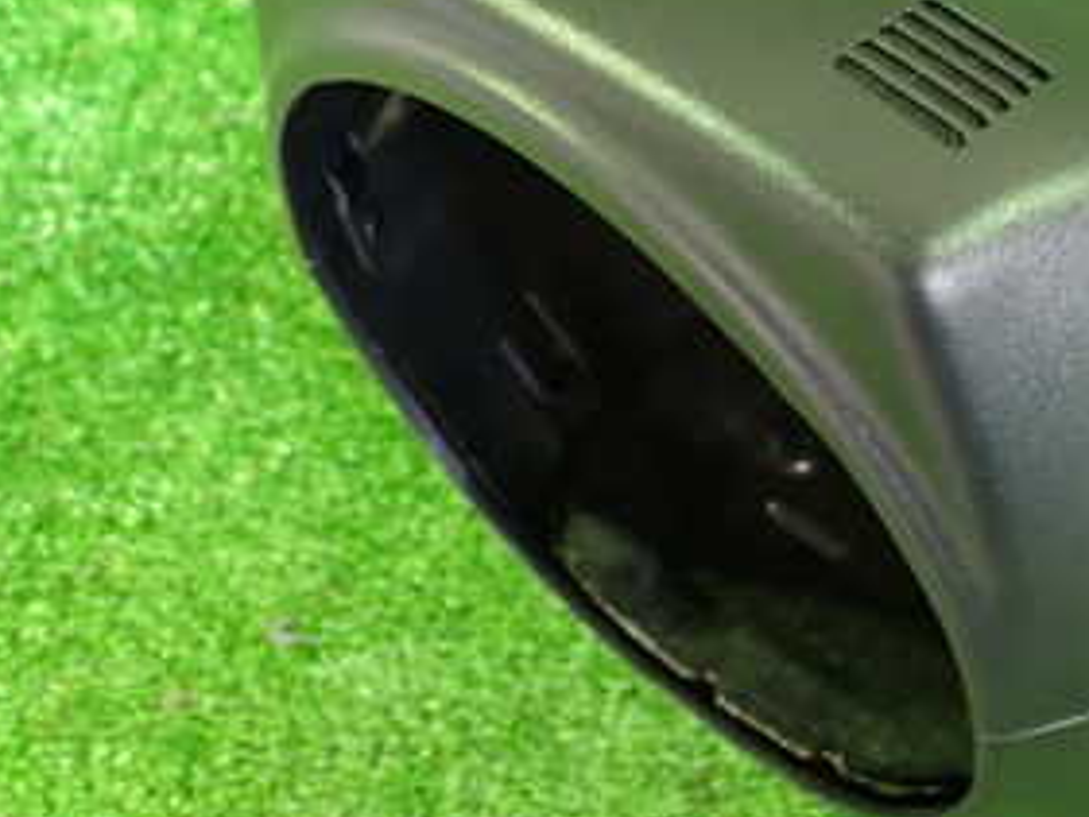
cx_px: 988
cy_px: 166
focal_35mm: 64
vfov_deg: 22.6
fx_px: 2014
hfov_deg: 29.0
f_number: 2.3
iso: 800
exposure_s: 1/25
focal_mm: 5.4
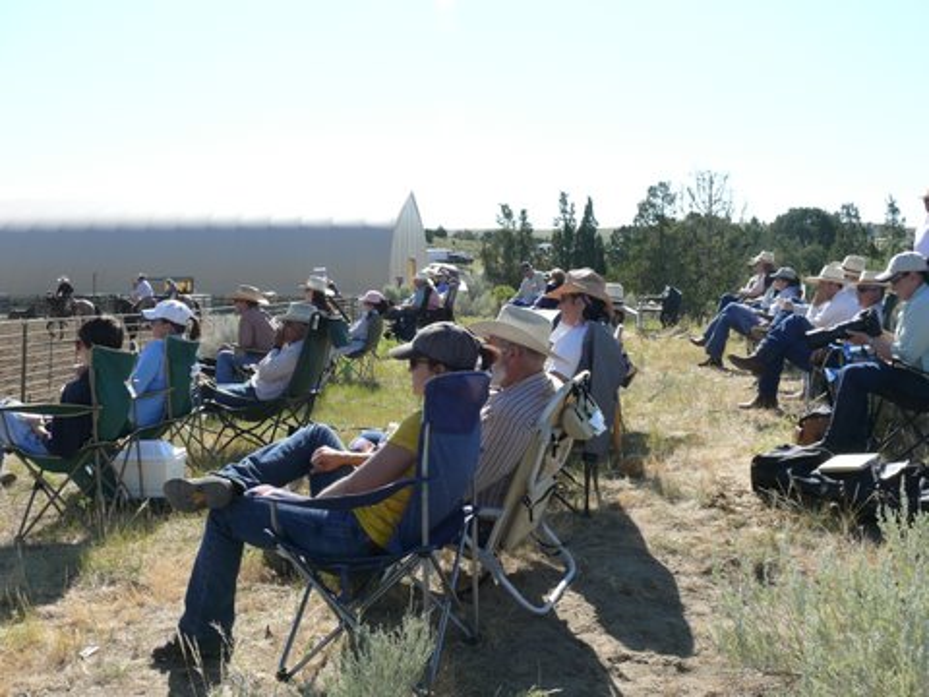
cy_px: 348
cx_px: 464
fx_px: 939
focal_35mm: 35
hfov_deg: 52.6
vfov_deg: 40.7
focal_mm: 7.4
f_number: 5.6
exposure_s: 1/320
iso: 100
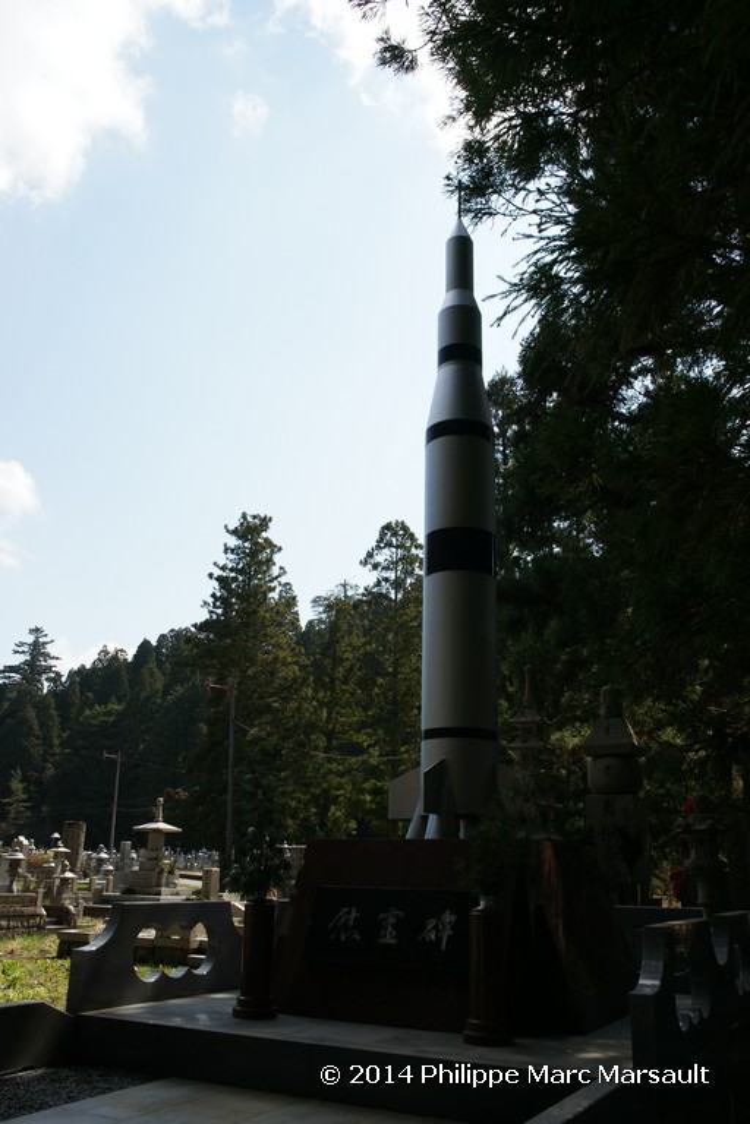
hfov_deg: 43.6
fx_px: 937
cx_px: 375
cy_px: 562
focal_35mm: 30
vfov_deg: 61.9
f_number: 11
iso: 400
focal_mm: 30
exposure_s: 1/320
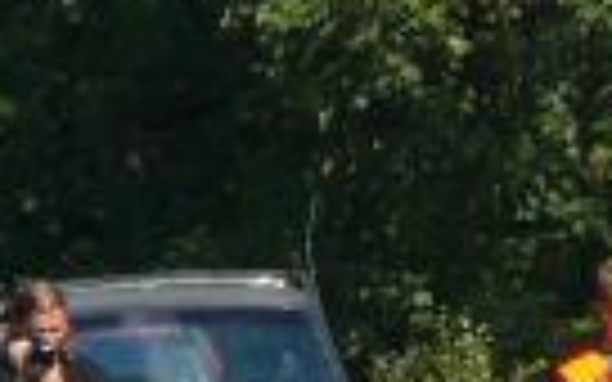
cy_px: 760
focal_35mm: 1741
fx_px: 29038
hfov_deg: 1.2
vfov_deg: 0.8
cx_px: 536
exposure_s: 1/640
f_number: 4.2
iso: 100
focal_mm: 52
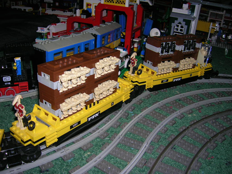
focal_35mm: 34
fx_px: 228
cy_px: 87
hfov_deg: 54.0
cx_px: 116
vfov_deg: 41.8
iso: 50
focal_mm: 5.7
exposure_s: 1/60.1
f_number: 2.9
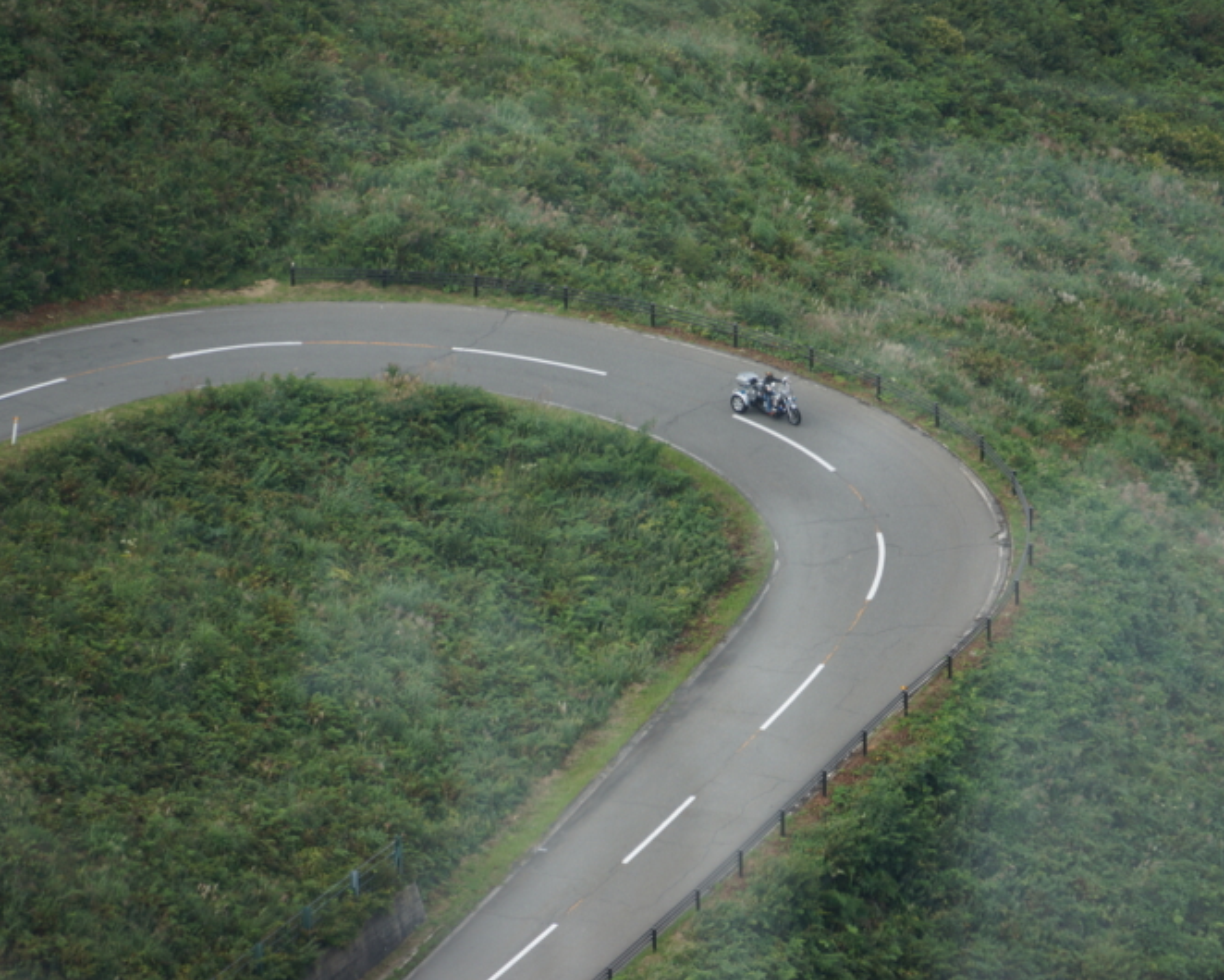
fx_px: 12320
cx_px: 723
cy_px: 489
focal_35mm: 340
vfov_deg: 4.6
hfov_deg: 5.7
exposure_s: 1/320
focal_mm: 200
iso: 125
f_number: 6.3
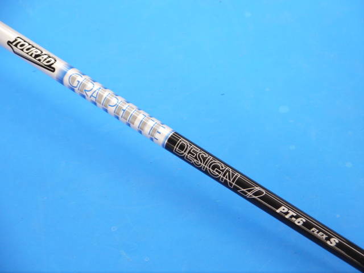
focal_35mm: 84
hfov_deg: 23.3
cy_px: 136
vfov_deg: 17.6
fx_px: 883
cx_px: 182
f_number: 5.6
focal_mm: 42
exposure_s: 1/80
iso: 640
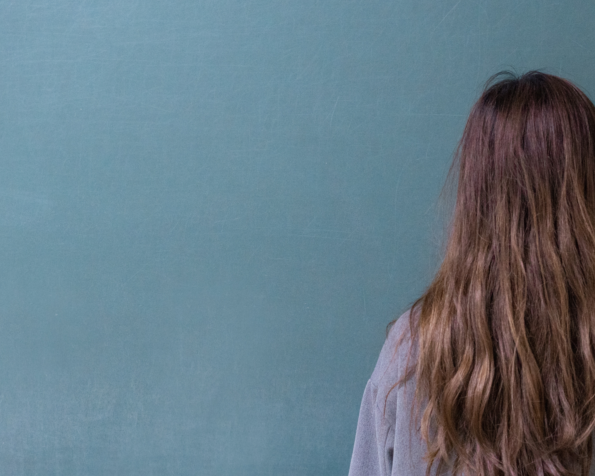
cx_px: 581
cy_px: 349
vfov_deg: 7.9
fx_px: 3434
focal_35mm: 195
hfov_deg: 9.8
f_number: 2.5
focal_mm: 85
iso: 1600
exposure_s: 1/160
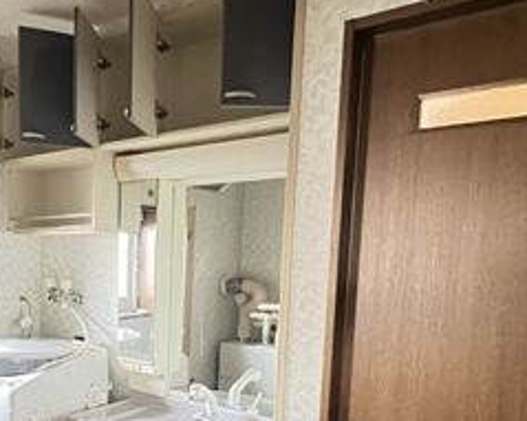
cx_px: 90
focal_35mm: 34
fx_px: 530
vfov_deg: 41.8
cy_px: 324
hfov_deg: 49.2
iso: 1250
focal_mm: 1.57
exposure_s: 1/30
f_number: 1.8
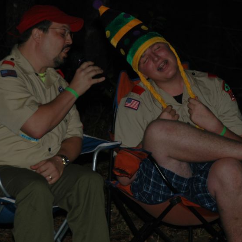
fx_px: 2498
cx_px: 119
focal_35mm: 316
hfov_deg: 5.5
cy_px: 96
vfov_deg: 5.5
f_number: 5.6
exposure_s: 1/60
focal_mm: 135
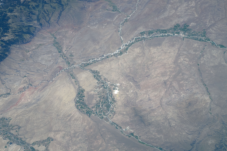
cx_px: 114
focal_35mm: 210
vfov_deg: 6.5
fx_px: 1324
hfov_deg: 9.8
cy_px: 76
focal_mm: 210
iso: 2000
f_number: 29
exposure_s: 1/500
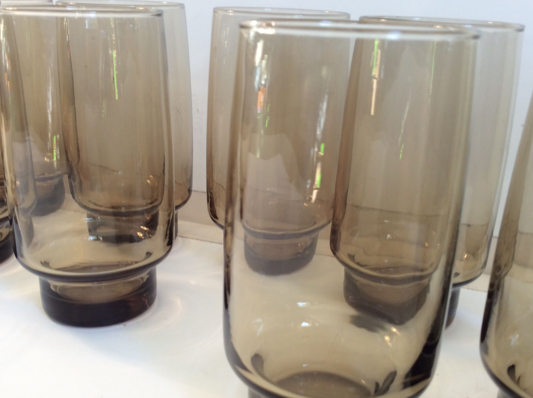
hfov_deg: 46.9
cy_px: 227
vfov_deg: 35.8
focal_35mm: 40
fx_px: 615
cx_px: 260
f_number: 2.4
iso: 32
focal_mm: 3.3
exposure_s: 1/33
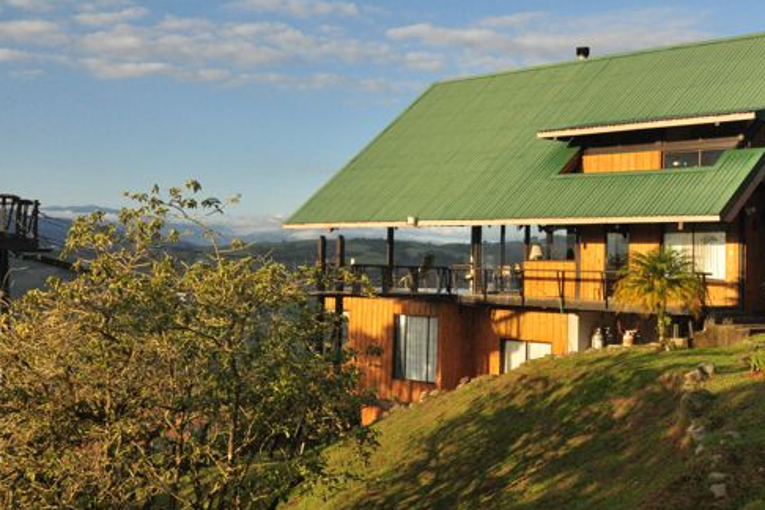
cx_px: 397
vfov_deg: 26.4
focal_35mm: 51
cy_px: 195
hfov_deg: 38.9
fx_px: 1084
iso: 1250
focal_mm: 24
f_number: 10
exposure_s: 1/400
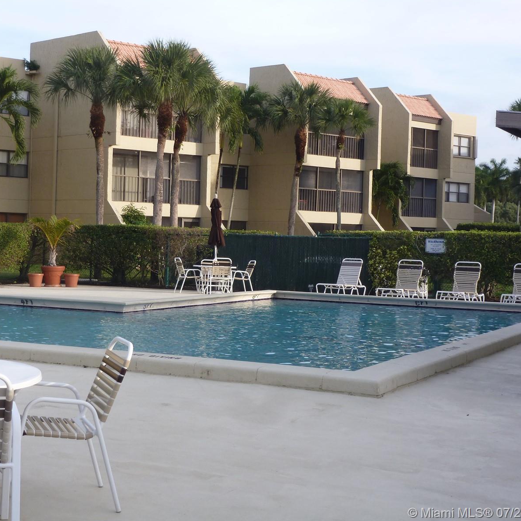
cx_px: 199
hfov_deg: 27.6
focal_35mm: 62
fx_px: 1056
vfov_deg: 27.7
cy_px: 258
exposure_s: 1/200
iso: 100
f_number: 4.3
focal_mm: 9.4
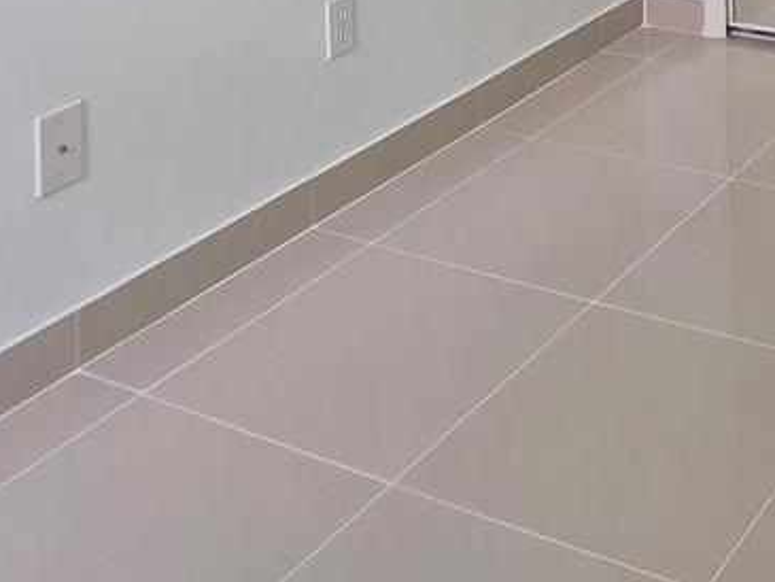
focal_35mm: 57
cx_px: 794
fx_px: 1277
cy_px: -452
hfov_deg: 31.0
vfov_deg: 19.5
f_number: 1.9
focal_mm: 2.2
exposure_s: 1/120
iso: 200
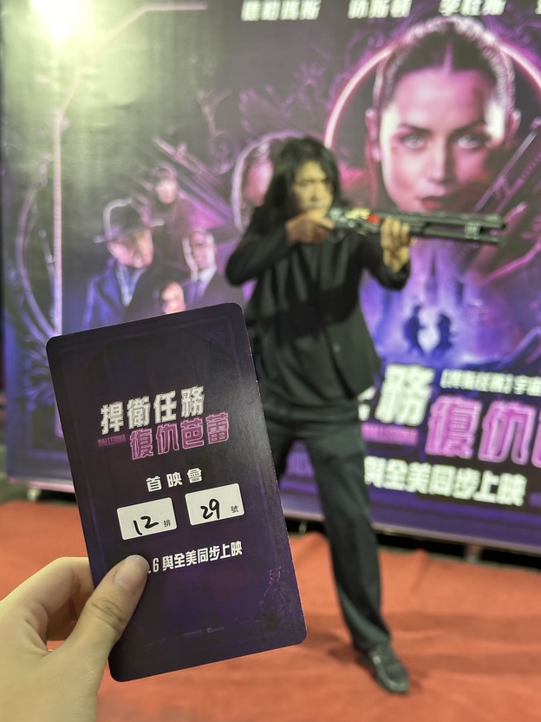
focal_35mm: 49
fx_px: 1021
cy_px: 358
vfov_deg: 38.9
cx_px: 274
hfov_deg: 29.7
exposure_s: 1/30
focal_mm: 6.86
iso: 400
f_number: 1.78
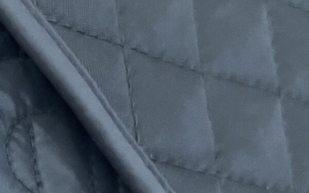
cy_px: 328
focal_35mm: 117
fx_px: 985
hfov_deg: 16.0
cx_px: -179
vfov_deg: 10.6
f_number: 1.5
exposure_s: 1/50
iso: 320
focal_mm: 5.7
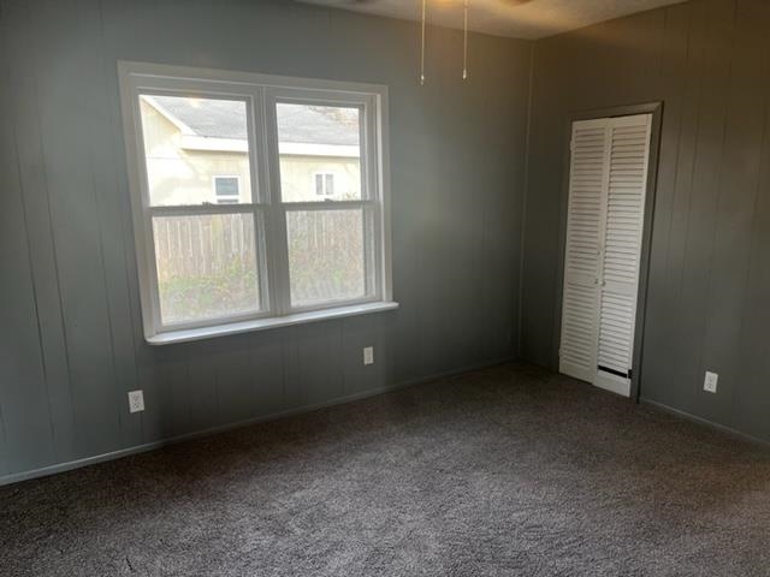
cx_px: 385
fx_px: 578
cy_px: 288
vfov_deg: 53.1
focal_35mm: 26
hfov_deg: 67.3
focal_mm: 5.1
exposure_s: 1/120
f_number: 1.6
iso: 80
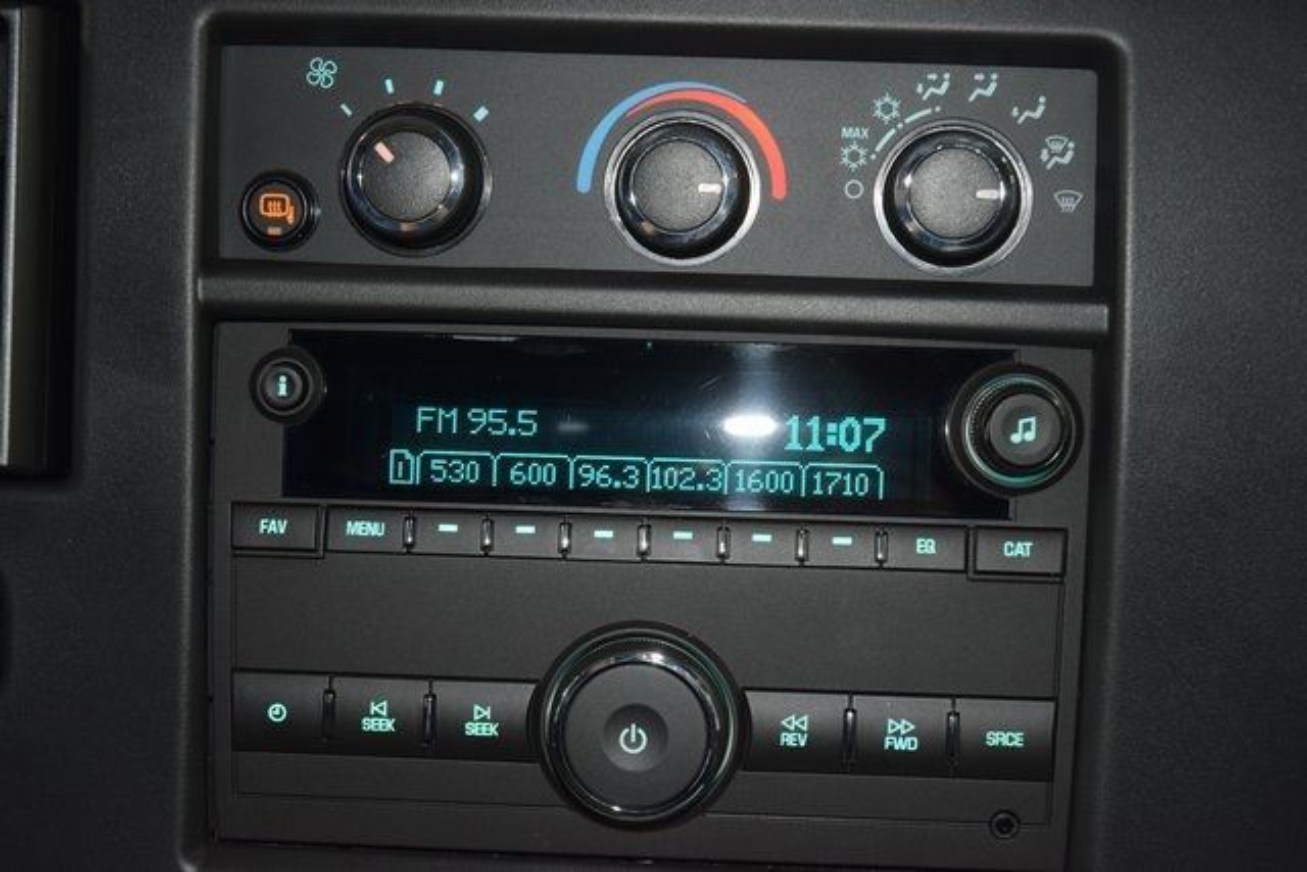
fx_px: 2614
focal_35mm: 72
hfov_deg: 28.1
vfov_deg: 18.9
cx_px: 654
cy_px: 436
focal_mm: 48
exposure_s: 1/20
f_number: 4.5
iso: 1100
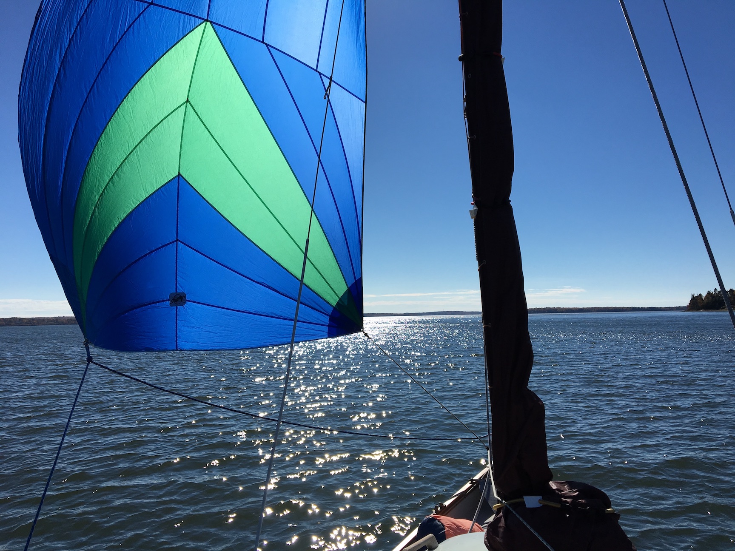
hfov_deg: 61.7
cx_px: 368
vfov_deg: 48.2
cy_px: 276
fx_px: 616
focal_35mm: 29
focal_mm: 4.15
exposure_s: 1/4525
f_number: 2.2
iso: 25
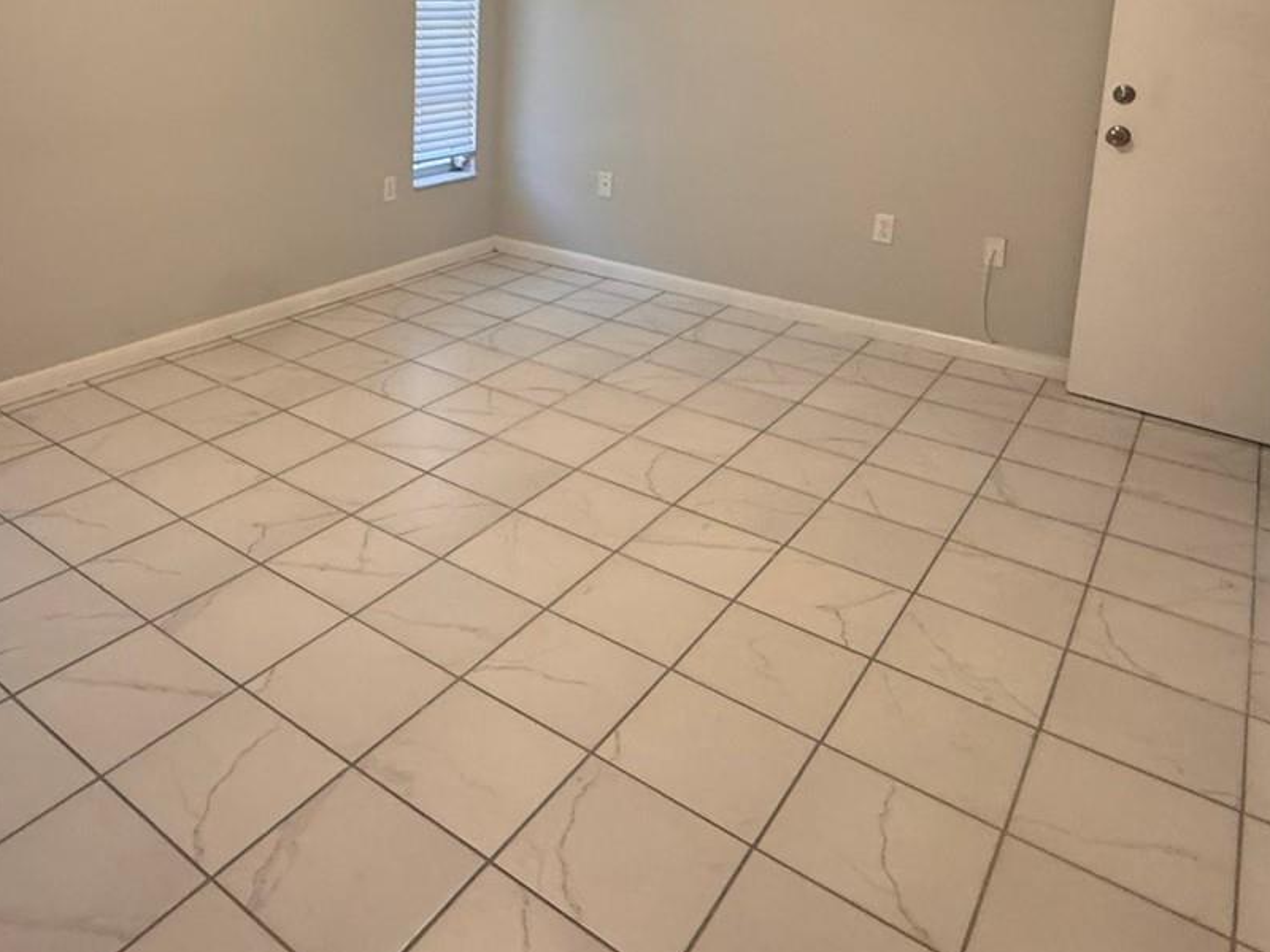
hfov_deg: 62.2
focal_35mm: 28
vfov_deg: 46.3
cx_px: 448
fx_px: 1027
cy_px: 151
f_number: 2.2
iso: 320
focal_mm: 2.22
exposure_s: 1/120
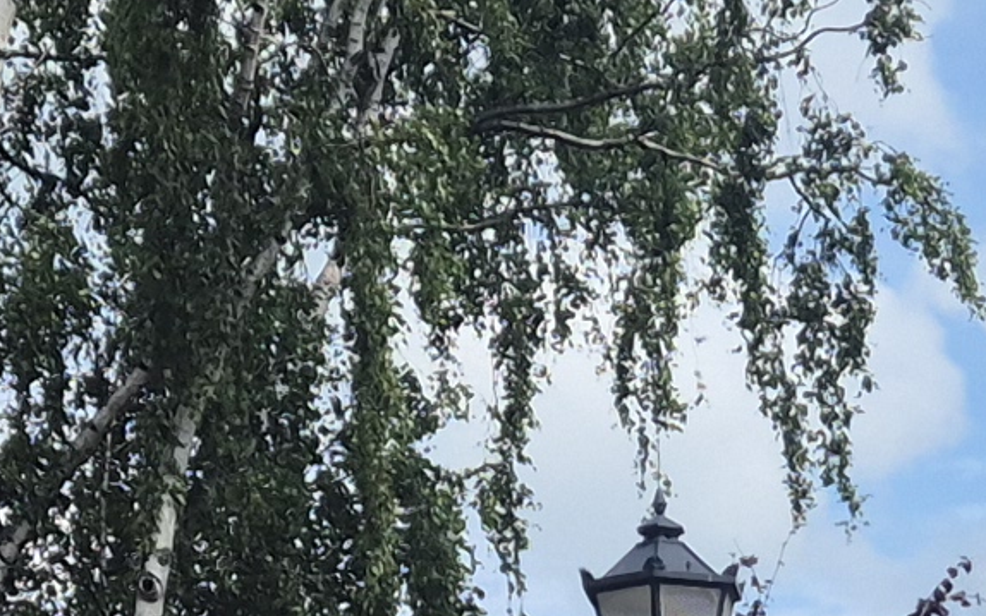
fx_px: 4569
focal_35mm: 170
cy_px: 1337
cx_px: 825
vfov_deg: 7.4
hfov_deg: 12.3
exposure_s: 1/1892
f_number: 1.8
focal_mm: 5.4
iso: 25
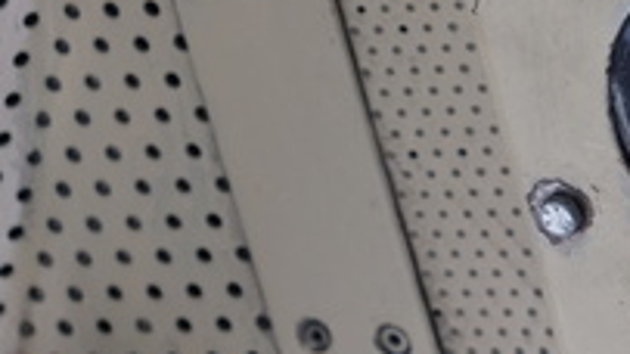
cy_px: 177
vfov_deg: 3.6
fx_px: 5661
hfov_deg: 6.3
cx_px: 1099
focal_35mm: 339
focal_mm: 55
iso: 400
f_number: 4
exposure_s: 1/60
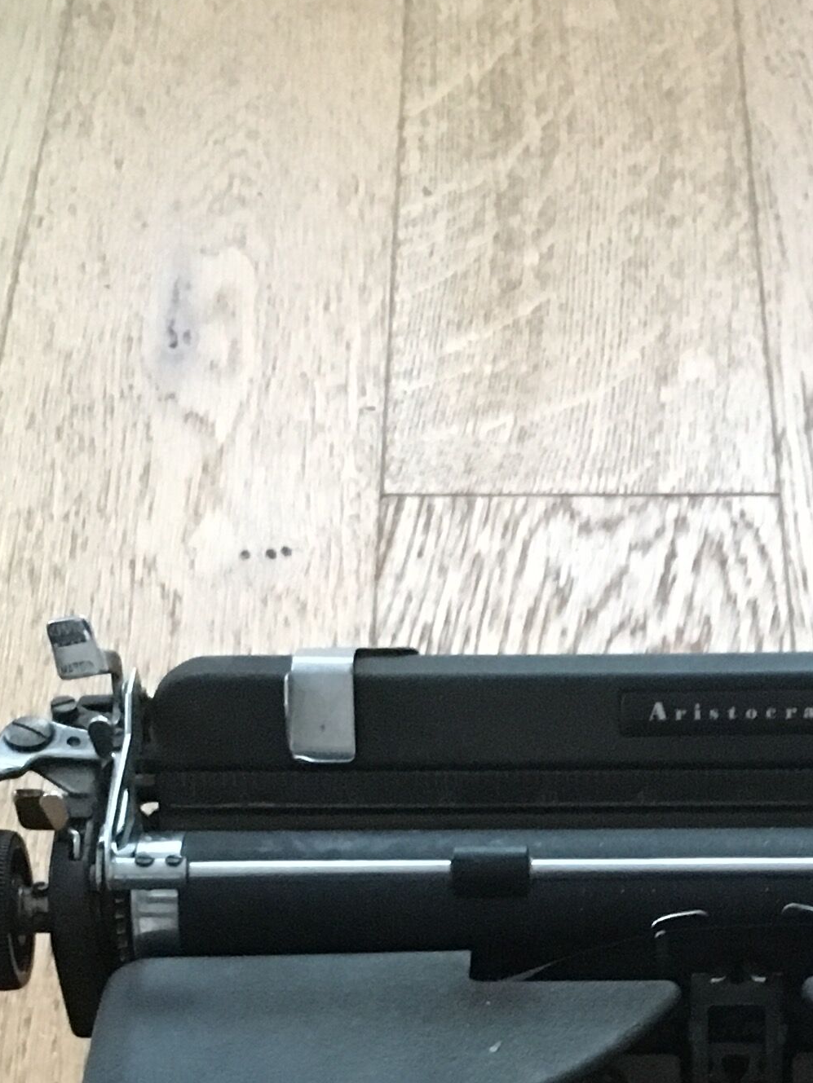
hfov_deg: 16.5
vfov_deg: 20.9
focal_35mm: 88
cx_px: 742
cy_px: 1252
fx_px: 2755
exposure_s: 1/17
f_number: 2.2
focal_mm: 4.15
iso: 320
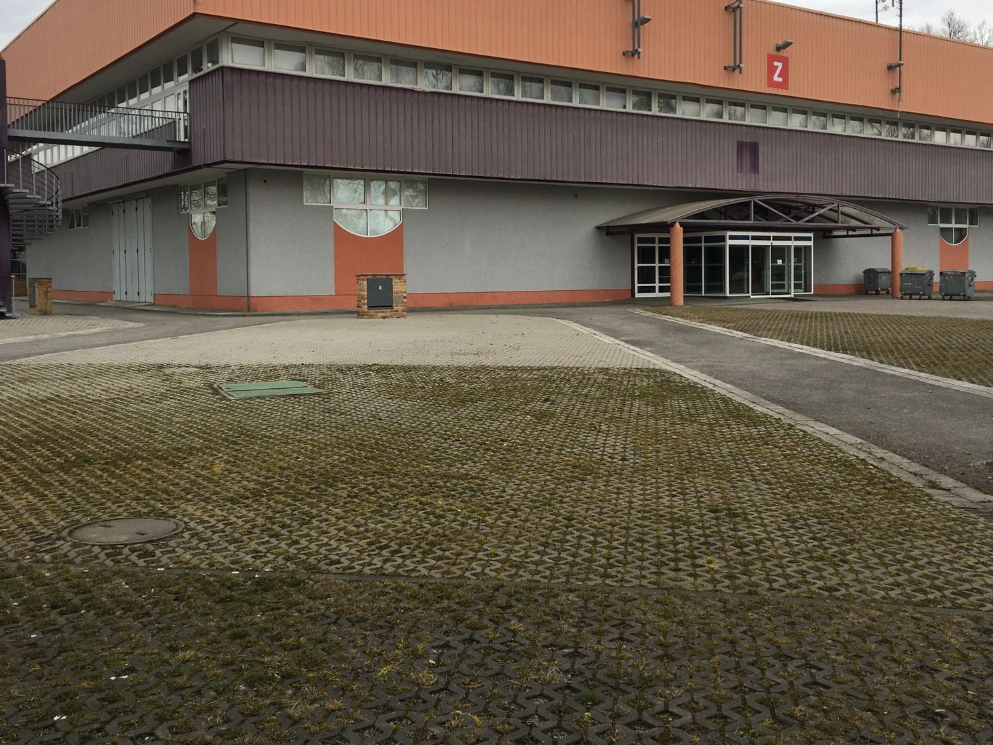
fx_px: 1033
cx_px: 475
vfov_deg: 39.5
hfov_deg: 51.3
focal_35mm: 36
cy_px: 298
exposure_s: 1/384
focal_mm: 4.15
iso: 25
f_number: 2.2
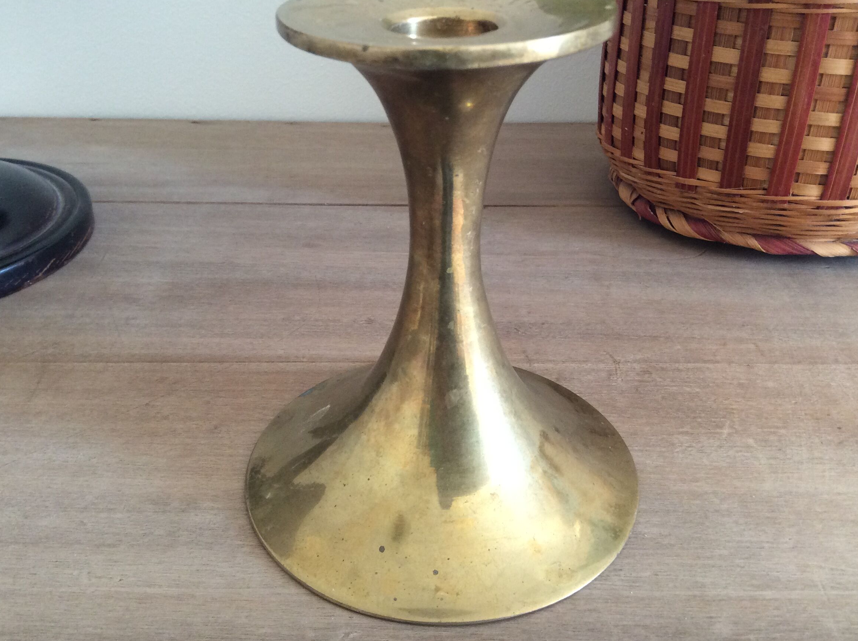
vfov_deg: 39.5
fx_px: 891
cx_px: 416
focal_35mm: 36
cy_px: 296
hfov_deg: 51.4
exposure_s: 1/25
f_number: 2.4
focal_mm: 3.3
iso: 100
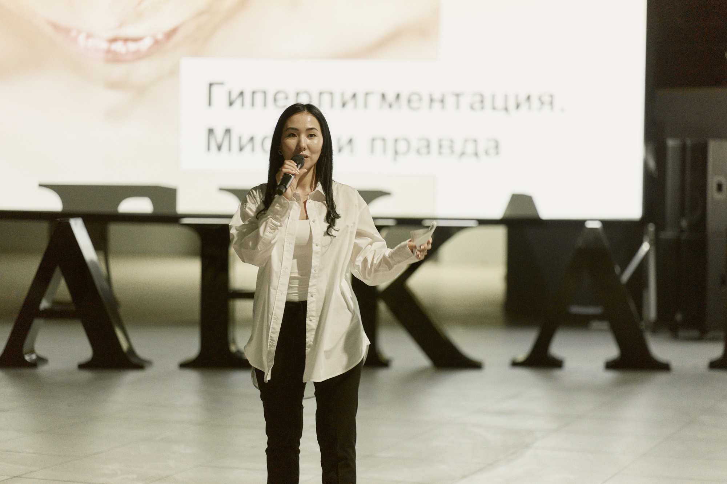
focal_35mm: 85
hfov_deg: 23.9
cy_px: 242
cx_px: 364
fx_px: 1716
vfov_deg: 16.1
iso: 1000
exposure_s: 1/80
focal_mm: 85
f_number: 1.8
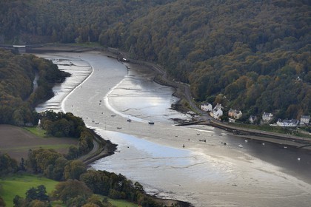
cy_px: 104
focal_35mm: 200
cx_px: 156
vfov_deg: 6.9
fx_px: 1728
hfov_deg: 10.3
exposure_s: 1/1250
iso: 800
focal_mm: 200
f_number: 9
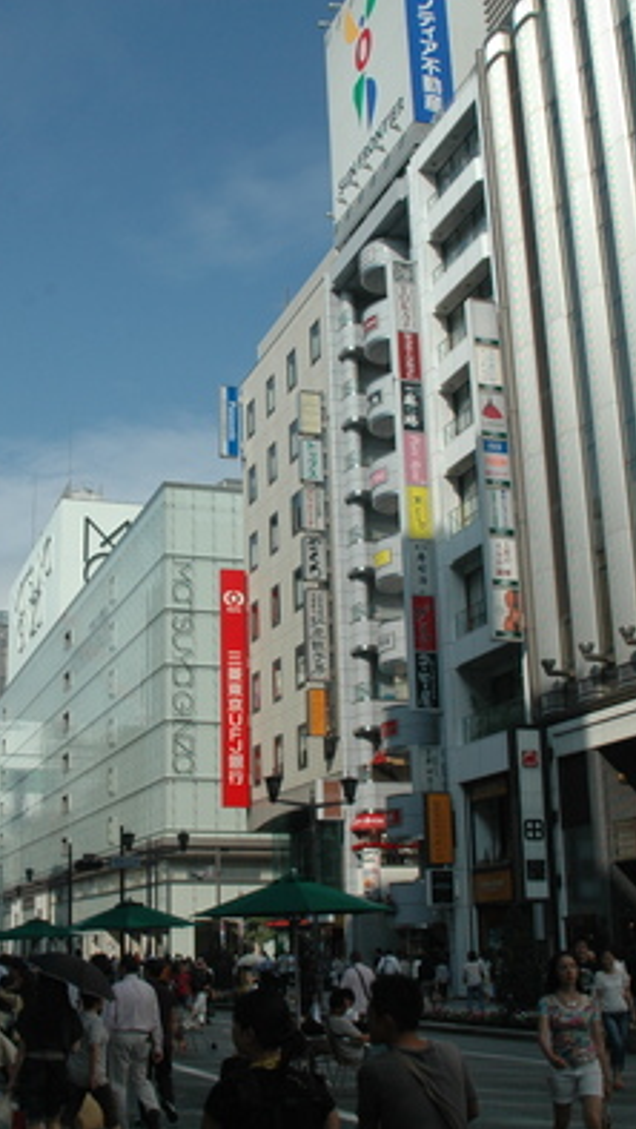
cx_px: 175
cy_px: 560
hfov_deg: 27.4
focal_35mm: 43
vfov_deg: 47.3
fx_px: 1288
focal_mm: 18
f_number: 10
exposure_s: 1/400
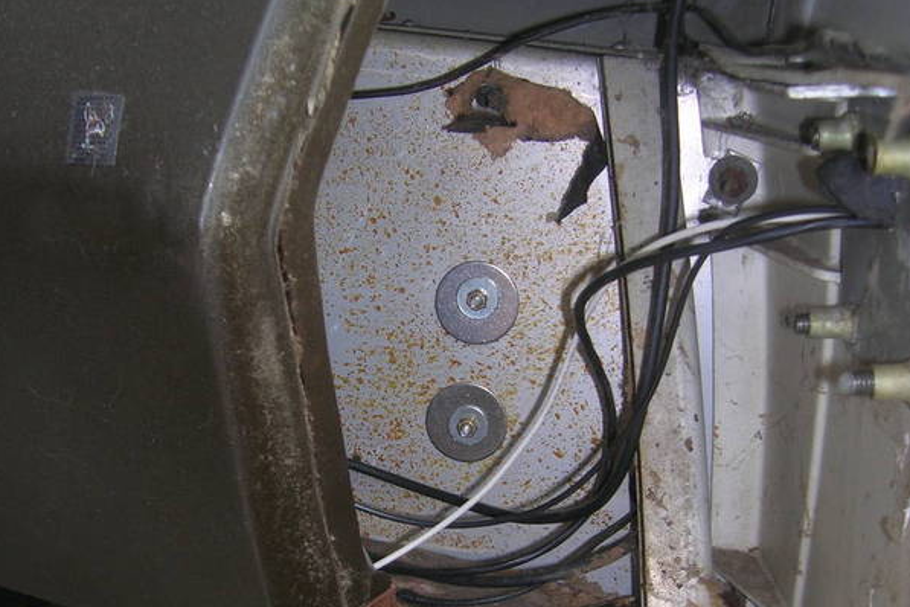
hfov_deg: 41.1
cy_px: 407
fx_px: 1213
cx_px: 457
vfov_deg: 27.9
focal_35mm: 48
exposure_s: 1/60.1
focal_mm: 5.7
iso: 50
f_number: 2.9
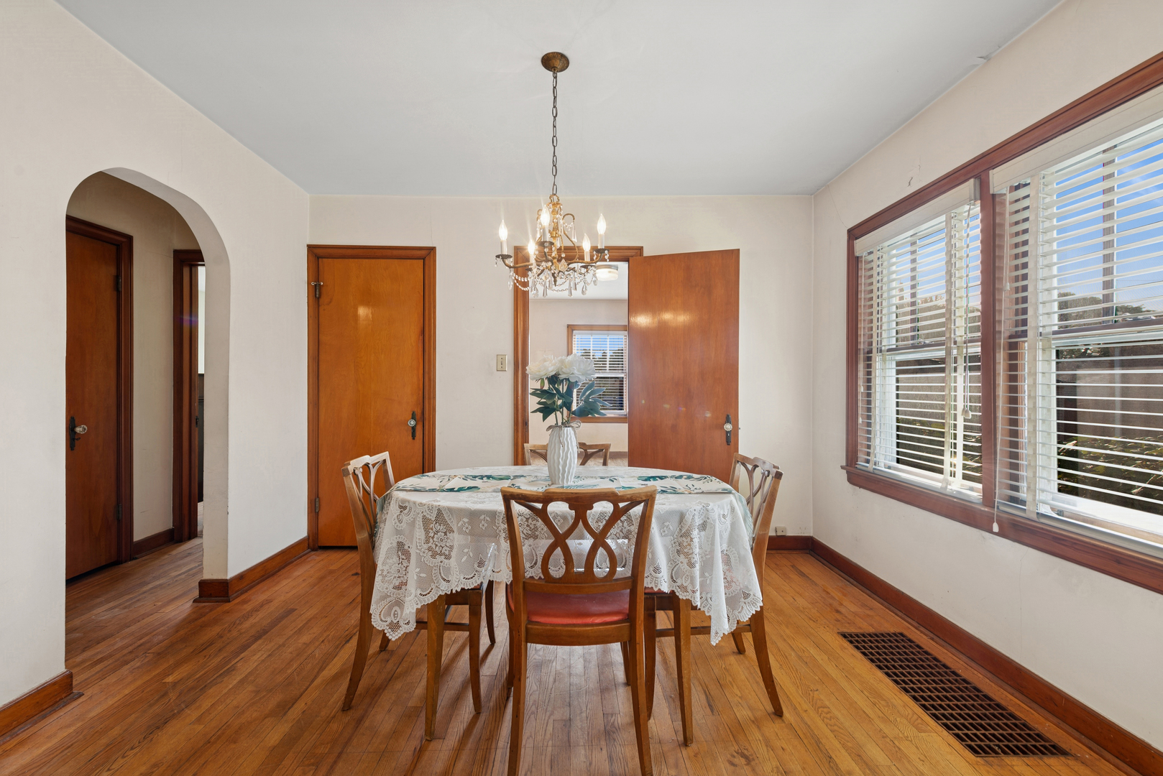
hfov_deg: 100.4
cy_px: 388
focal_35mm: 15
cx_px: 582
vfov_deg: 77.4
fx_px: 485
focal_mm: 15
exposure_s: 1/4
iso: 200
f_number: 8
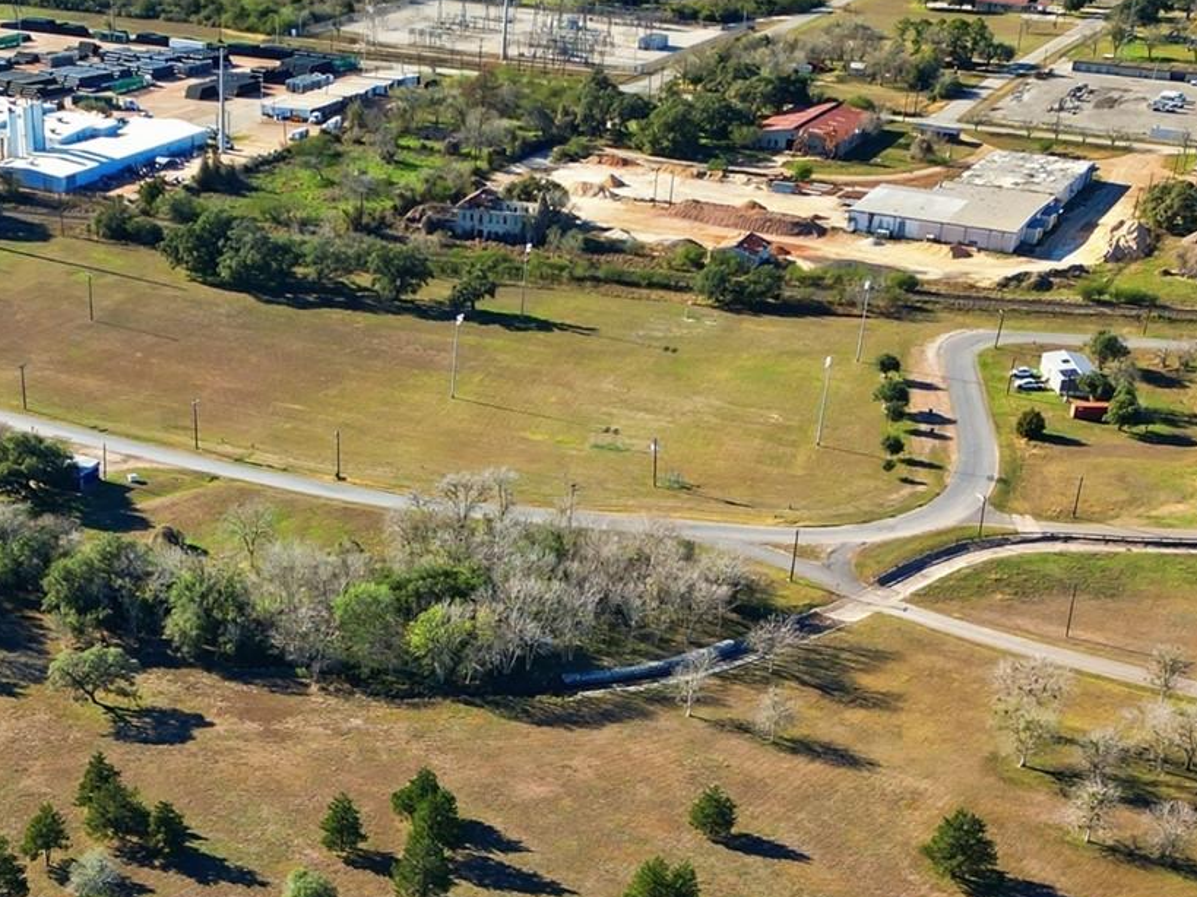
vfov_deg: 23.9
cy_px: 777
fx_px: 2074
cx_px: 319
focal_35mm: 60
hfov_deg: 31.7
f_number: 1.7
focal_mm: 6.7
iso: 100
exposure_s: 1/180
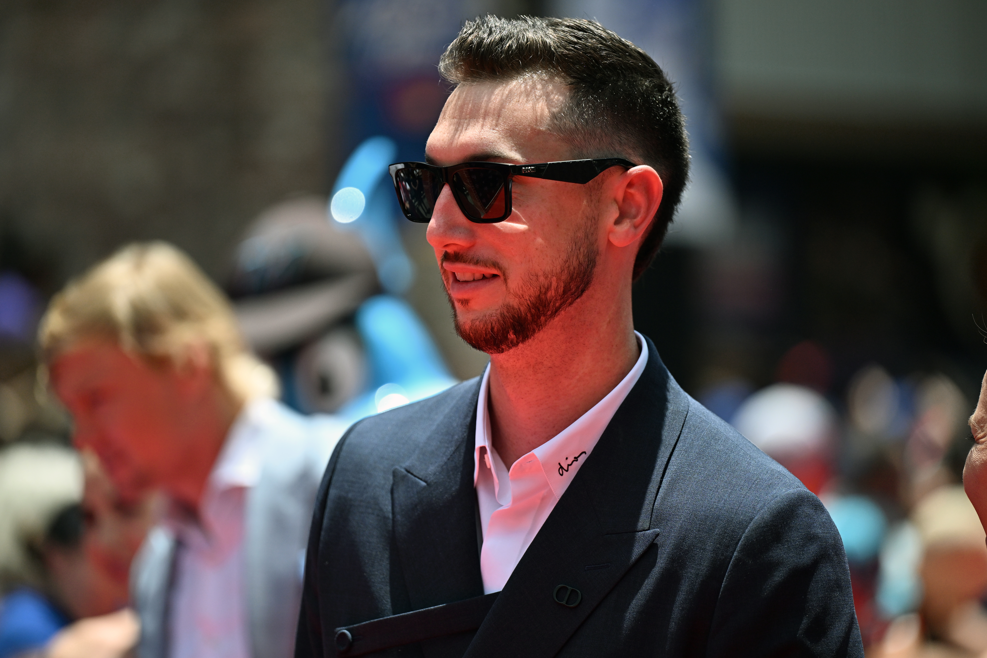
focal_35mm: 200
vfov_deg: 6.9
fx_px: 5483
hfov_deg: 10.3
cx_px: 494
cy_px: 329
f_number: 2.8
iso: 400
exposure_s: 1/6400
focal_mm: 200
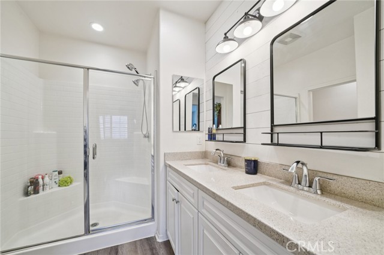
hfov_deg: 108.4
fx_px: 139
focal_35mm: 13
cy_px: 128
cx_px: 192
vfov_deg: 85.4
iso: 320
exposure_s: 1/30
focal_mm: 13
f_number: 9
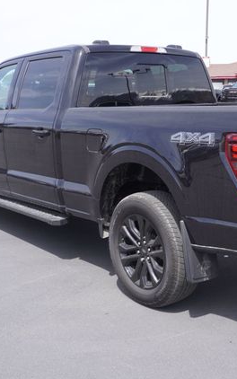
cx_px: 175
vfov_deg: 39.6
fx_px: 527
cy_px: 191
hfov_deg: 25.1
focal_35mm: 51
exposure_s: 1/160
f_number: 6.3
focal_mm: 22
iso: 100
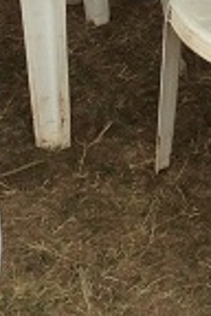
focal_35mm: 161
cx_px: 323
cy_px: -217
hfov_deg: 8.3
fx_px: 1415
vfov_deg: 11.9
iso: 32
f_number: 2.4
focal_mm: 3.3
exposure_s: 1/384
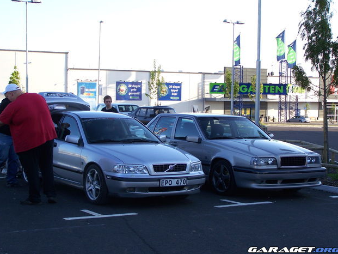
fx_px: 674
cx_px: 167
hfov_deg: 28.2
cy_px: 124
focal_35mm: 69
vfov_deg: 21.3
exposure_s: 1/200
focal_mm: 11.1
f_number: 3.2
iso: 64
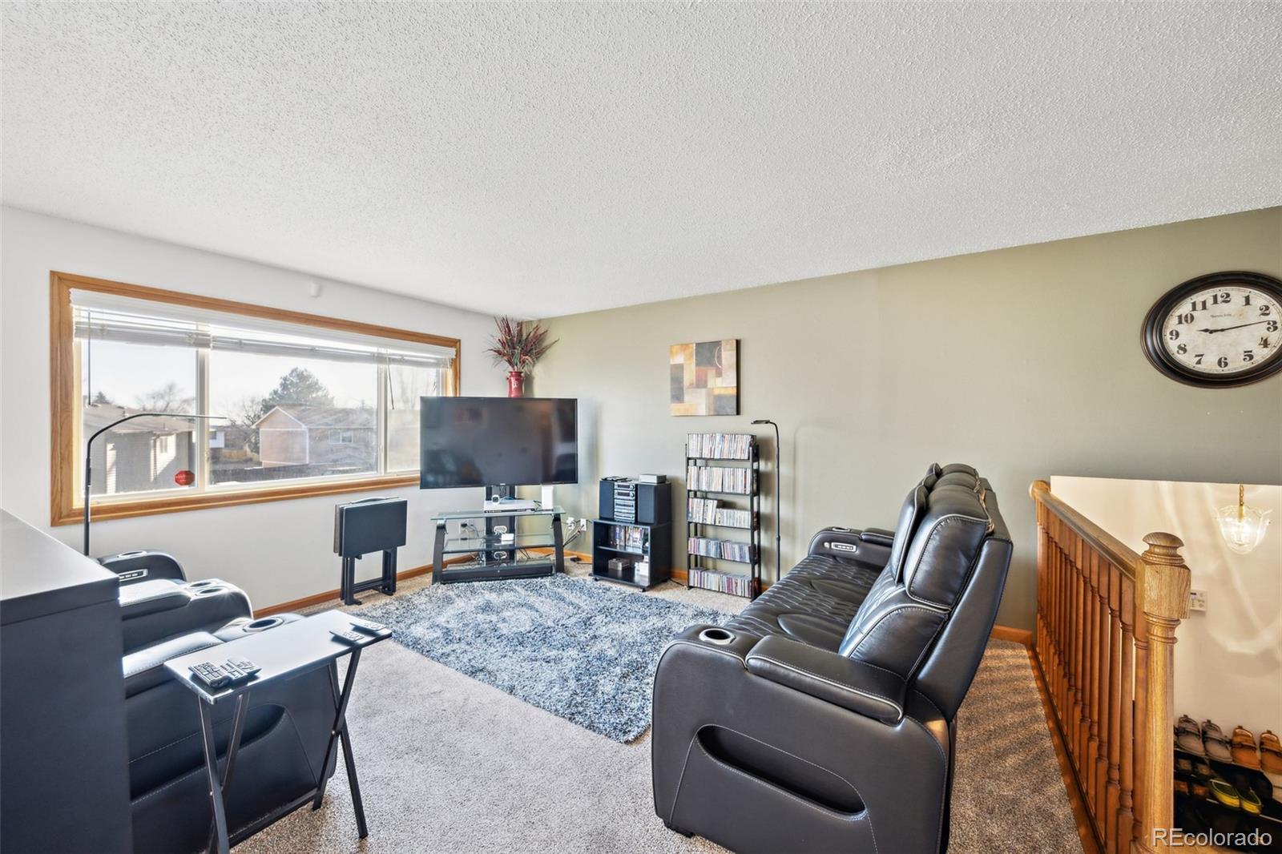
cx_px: 641
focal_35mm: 14
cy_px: 427
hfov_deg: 104.3
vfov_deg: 81.2
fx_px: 498
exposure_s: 1/10
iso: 400
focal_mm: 14
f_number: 8
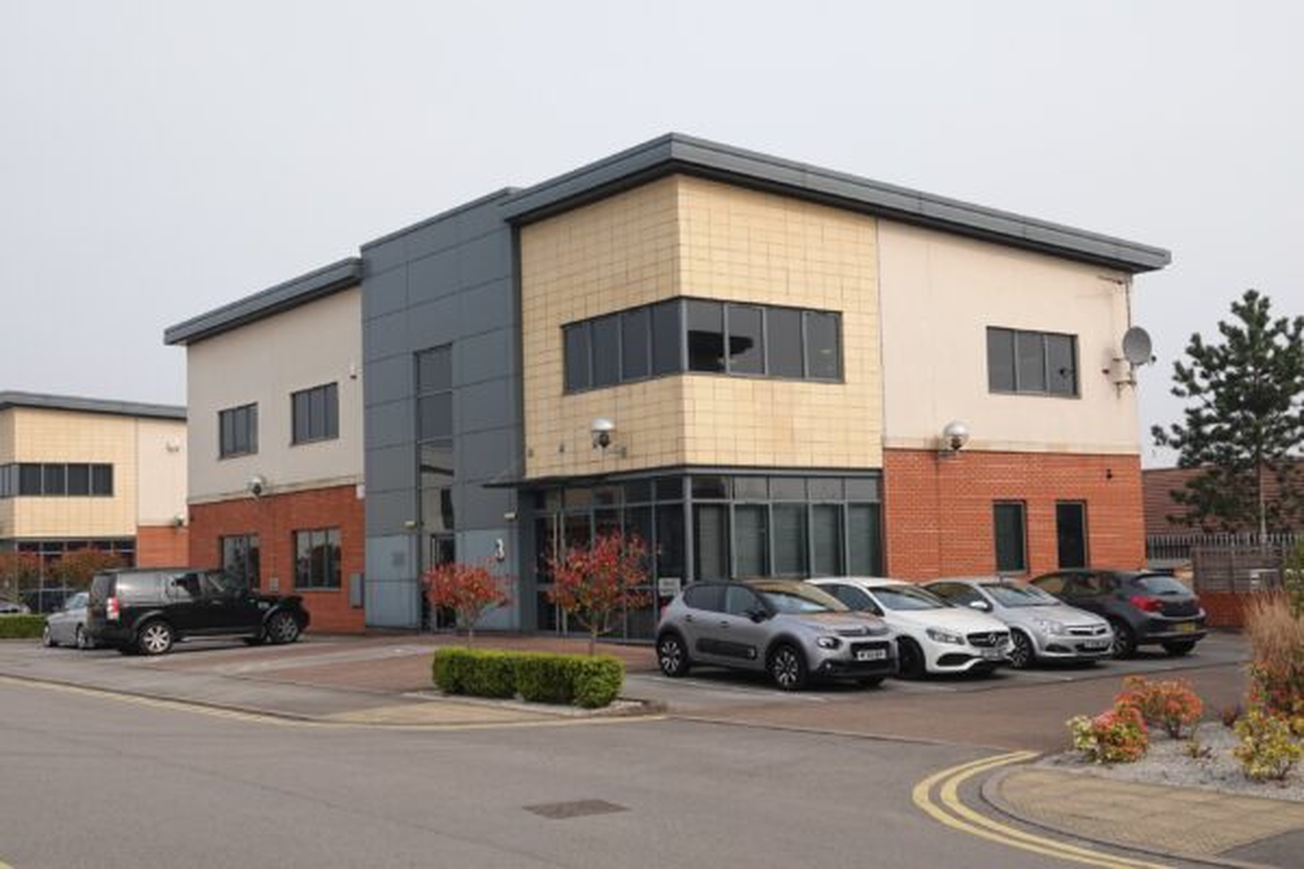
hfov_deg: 45.4
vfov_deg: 31.2
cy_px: 434
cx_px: 652
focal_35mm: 43
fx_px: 1557
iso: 100
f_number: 4
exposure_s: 1/500
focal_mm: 15.73
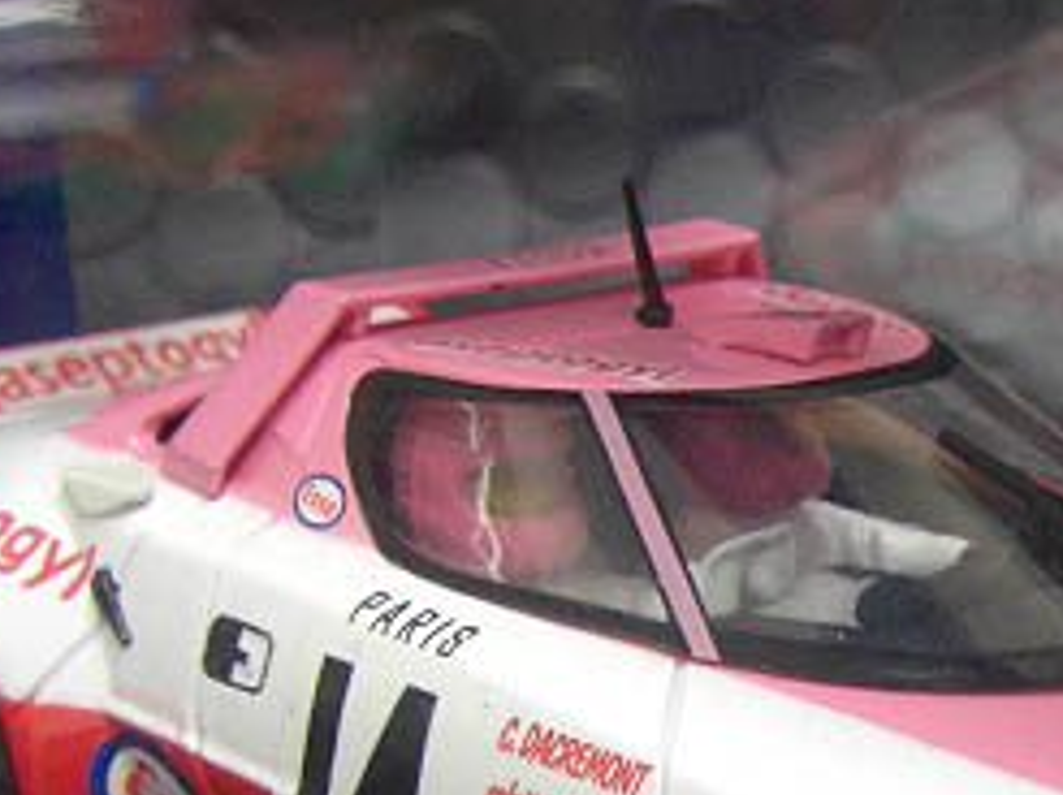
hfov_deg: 19.6
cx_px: 899
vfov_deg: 14.6
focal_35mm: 99
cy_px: 812
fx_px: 3037
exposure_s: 1/20
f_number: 3.4
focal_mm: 6.3
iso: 200
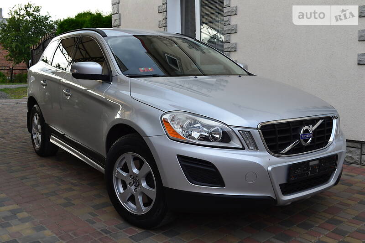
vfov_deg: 36.9
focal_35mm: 36
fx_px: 365
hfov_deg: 53.1
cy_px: 122
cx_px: 182
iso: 200
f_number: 6.3
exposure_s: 1/160
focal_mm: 24
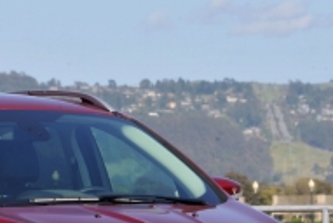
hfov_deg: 6.1
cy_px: 243
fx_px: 3122
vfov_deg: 4.1
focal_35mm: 337
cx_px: -15
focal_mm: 145
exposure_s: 1/320
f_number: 13
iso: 400
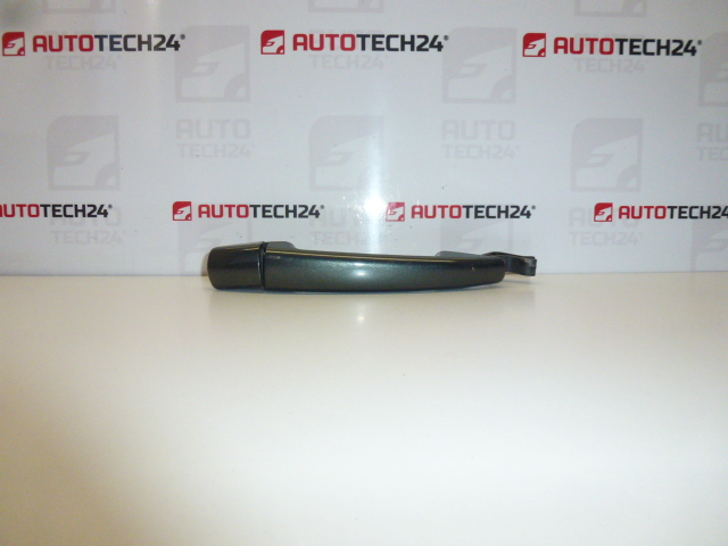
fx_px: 505
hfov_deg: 71.6
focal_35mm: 24
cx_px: 364
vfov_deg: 56.8
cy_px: 273
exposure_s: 1/500
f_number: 3.3
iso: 400
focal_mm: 4.3
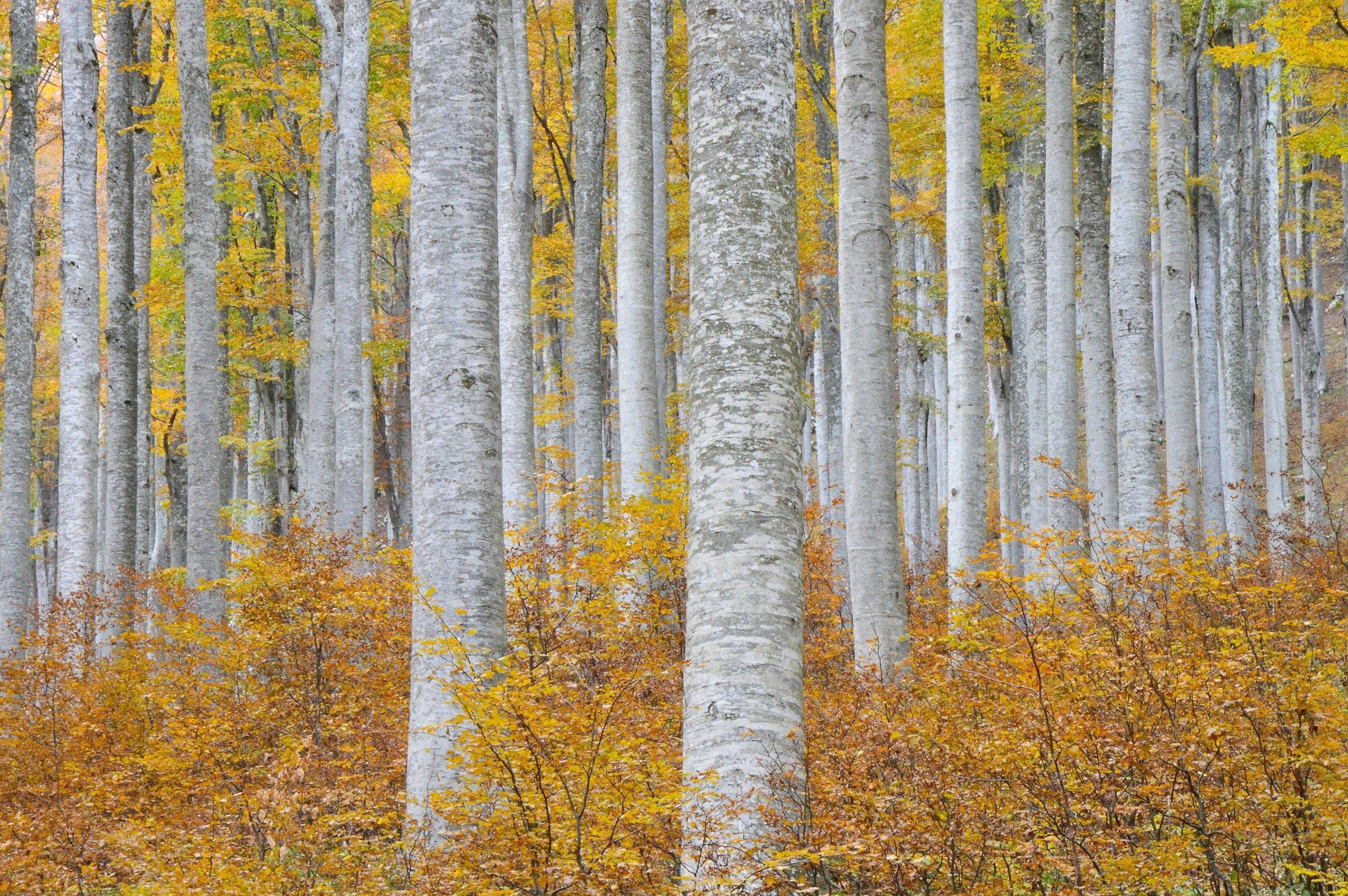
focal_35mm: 158
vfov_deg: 8.7
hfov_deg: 13.1
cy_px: 448
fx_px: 5891
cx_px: 674
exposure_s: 1/4
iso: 1600
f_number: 29
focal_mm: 105
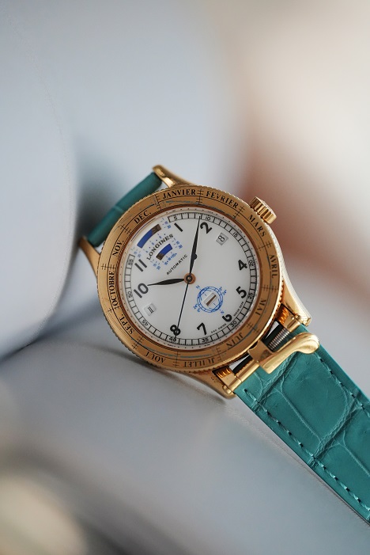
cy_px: 278
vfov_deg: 19.4
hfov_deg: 13.1
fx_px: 1617
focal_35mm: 105
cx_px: 185
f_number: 2.8
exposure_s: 1/250
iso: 6400
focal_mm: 105
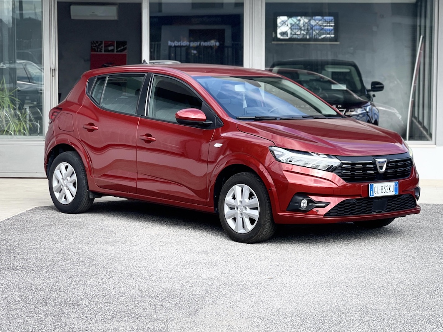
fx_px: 960
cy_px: 147
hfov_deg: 26.0
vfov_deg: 19.6
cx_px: 230
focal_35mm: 75
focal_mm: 7.5
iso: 32
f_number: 2.2
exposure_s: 1/555
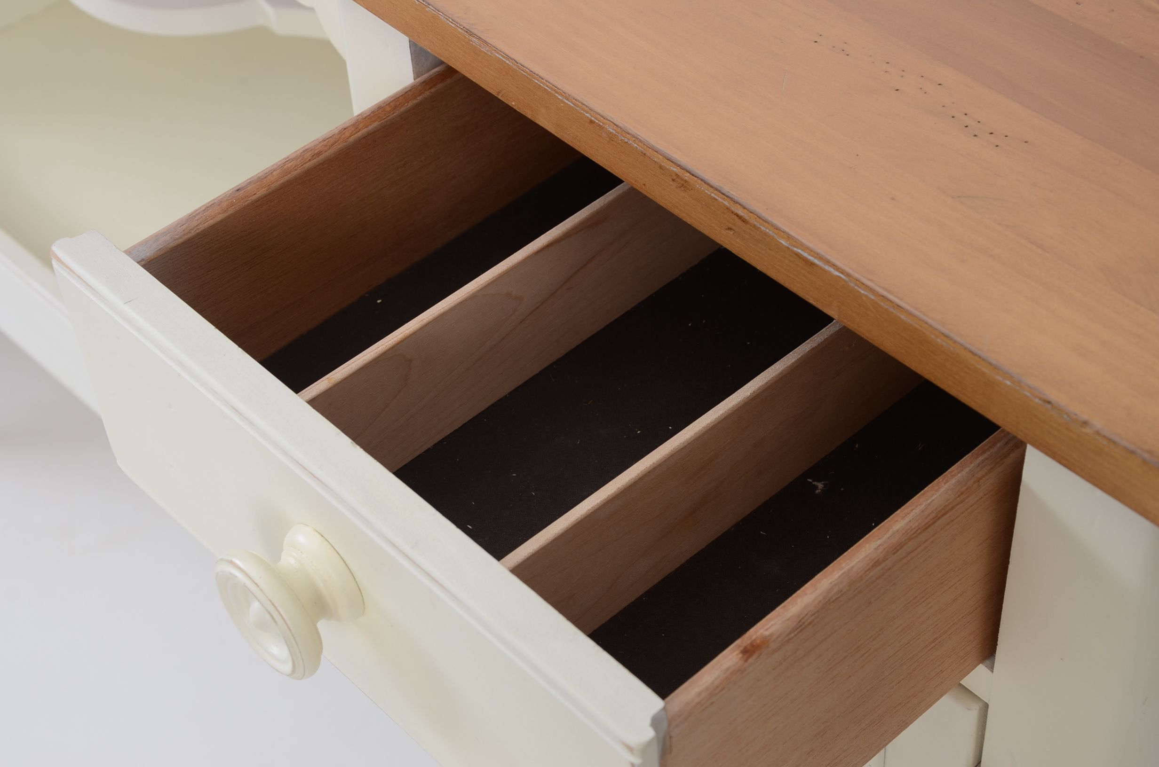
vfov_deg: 20.1
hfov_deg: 29.9
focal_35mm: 68
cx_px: 580
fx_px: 2169
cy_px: 384
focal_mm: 45
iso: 200
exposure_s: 1/60
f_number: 7.1
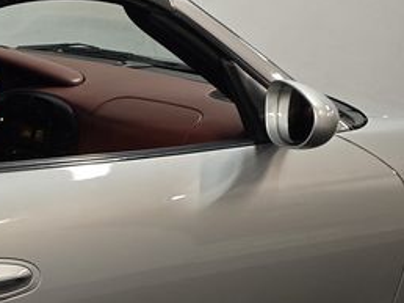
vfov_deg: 13.7
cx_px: -260
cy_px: 272
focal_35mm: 107
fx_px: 1248
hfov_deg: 16.3
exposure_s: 1/100
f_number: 1.7
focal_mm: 6.3
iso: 400
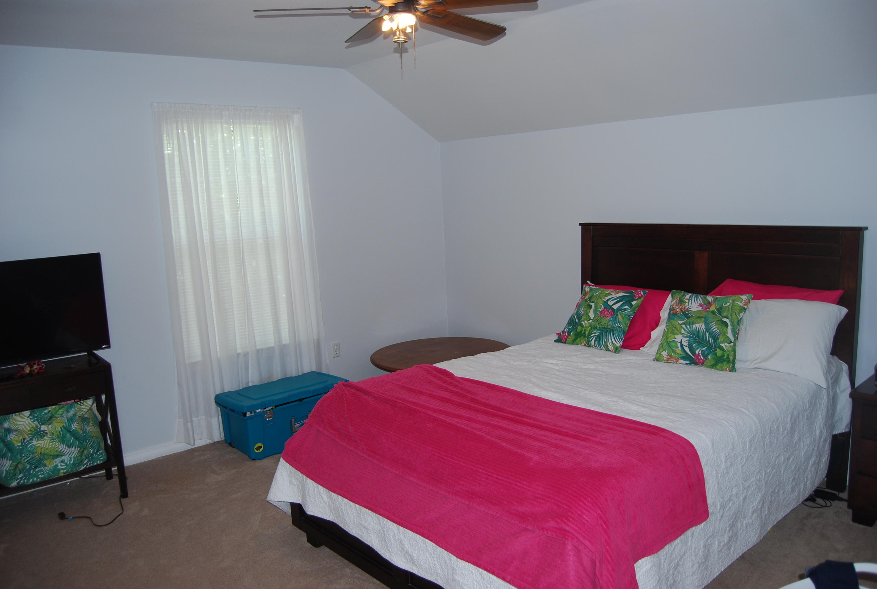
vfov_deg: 48.1
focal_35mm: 27
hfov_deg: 67.3
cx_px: 438
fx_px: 659
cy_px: 294
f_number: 3.5
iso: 200
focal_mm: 18
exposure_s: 1/60
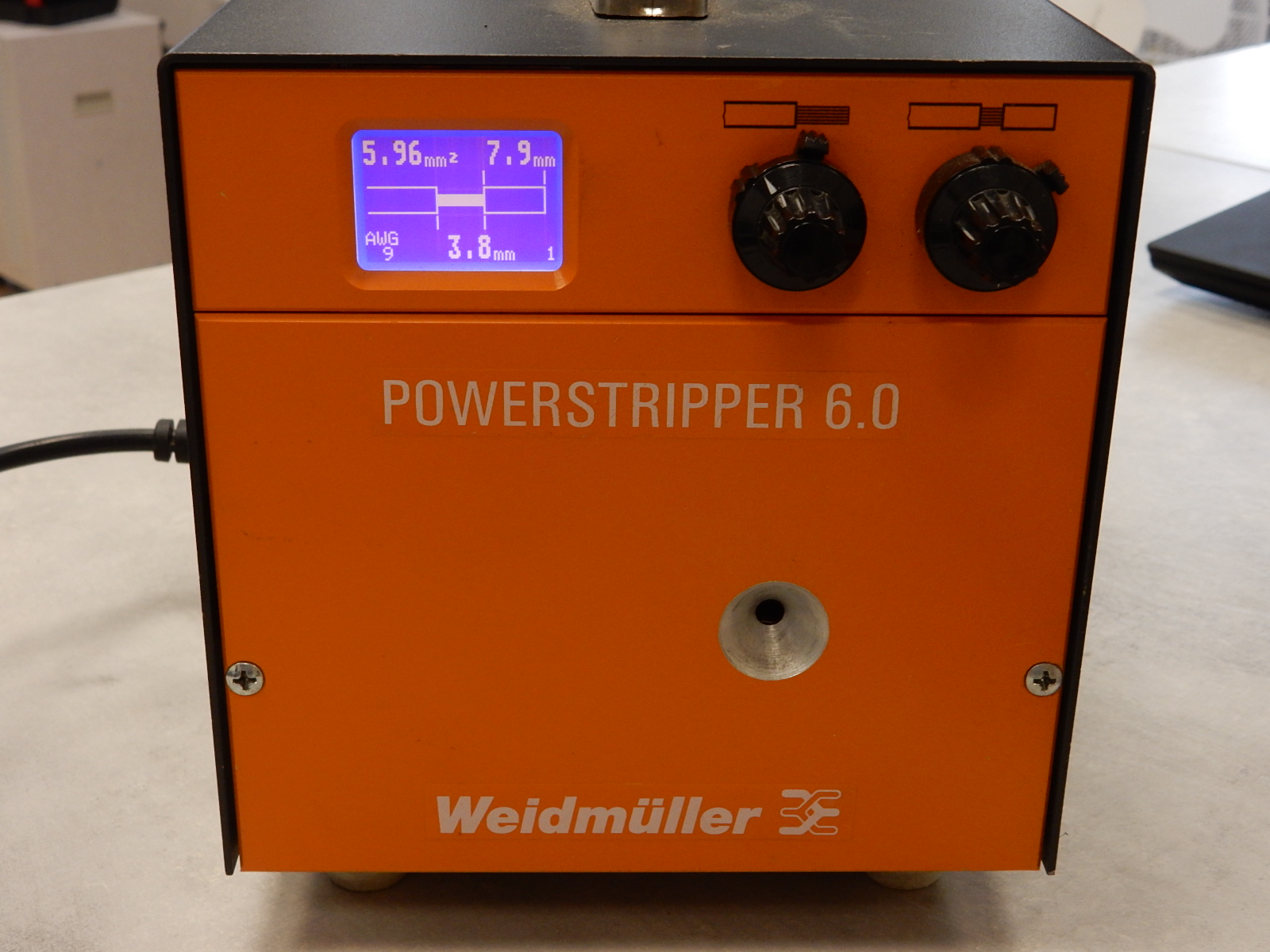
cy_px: 476
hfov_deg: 37.5
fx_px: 1871
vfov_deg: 28.6
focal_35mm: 51
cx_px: 635
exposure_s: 1/30
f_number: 4.5
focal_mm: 9
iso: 200
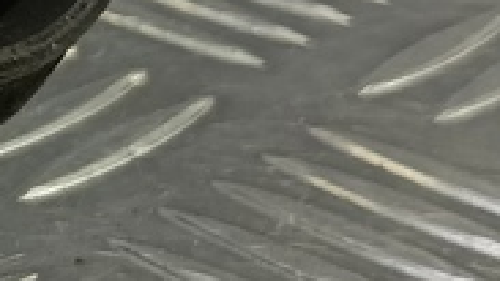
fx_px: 1856
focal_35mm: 140
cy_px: -164
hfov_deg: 13.4
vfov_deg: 8.4
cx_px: -459
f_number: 1.6
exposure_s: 1/50
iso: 136
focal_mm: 4.11
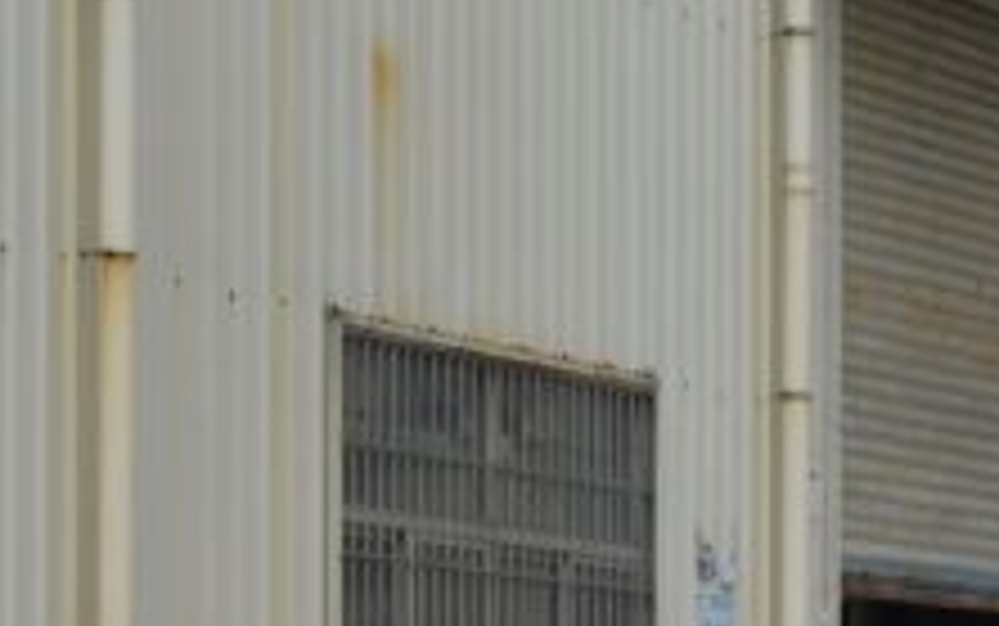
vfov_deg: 5.5
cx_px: -896
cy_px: 925
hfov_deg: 8.5
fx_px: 6401
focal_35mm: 235
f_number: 9
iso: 100
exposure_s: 1/320
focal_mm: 50
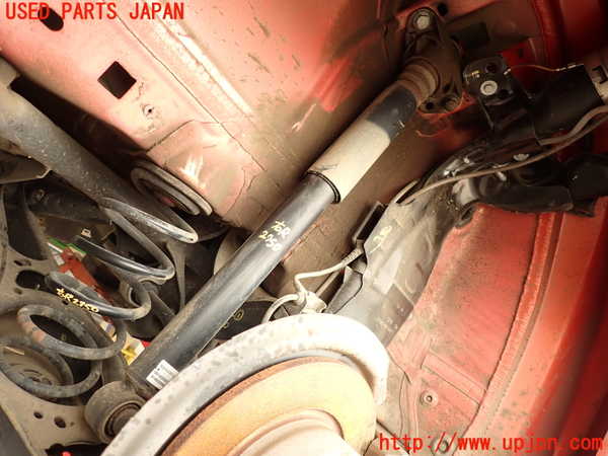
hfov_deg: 69.4
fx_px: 439
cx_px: 304
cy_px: 228
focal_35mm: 25
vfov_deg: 54.9
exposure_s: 1/80
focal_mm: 4.5
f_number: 2
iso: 100
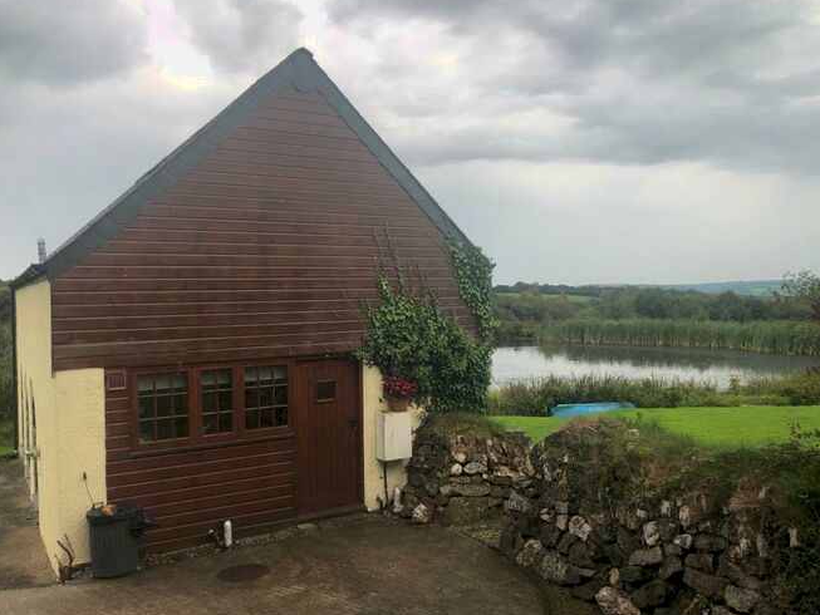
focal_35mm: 30
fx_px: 711
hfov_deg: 60.0
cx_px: 416
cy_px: 314
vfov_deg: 46.8
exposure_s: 1/335
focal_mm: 3.99
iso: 20
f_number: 1.8
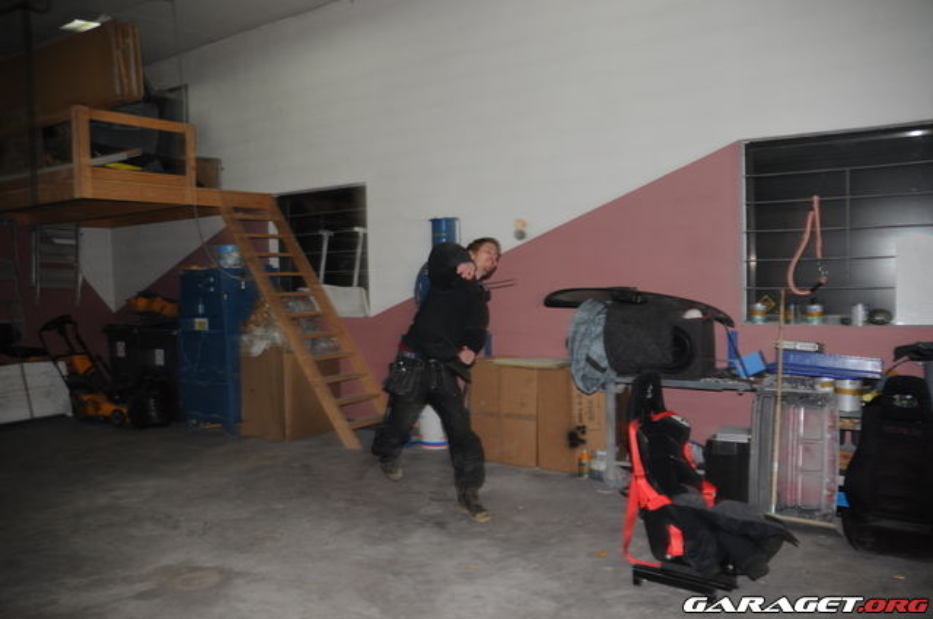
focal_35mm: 27
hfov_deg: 67.4
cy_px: 310
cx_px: 466
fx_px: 699
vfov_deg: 47.8
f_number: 3.5
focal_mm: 18
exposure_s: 1/60
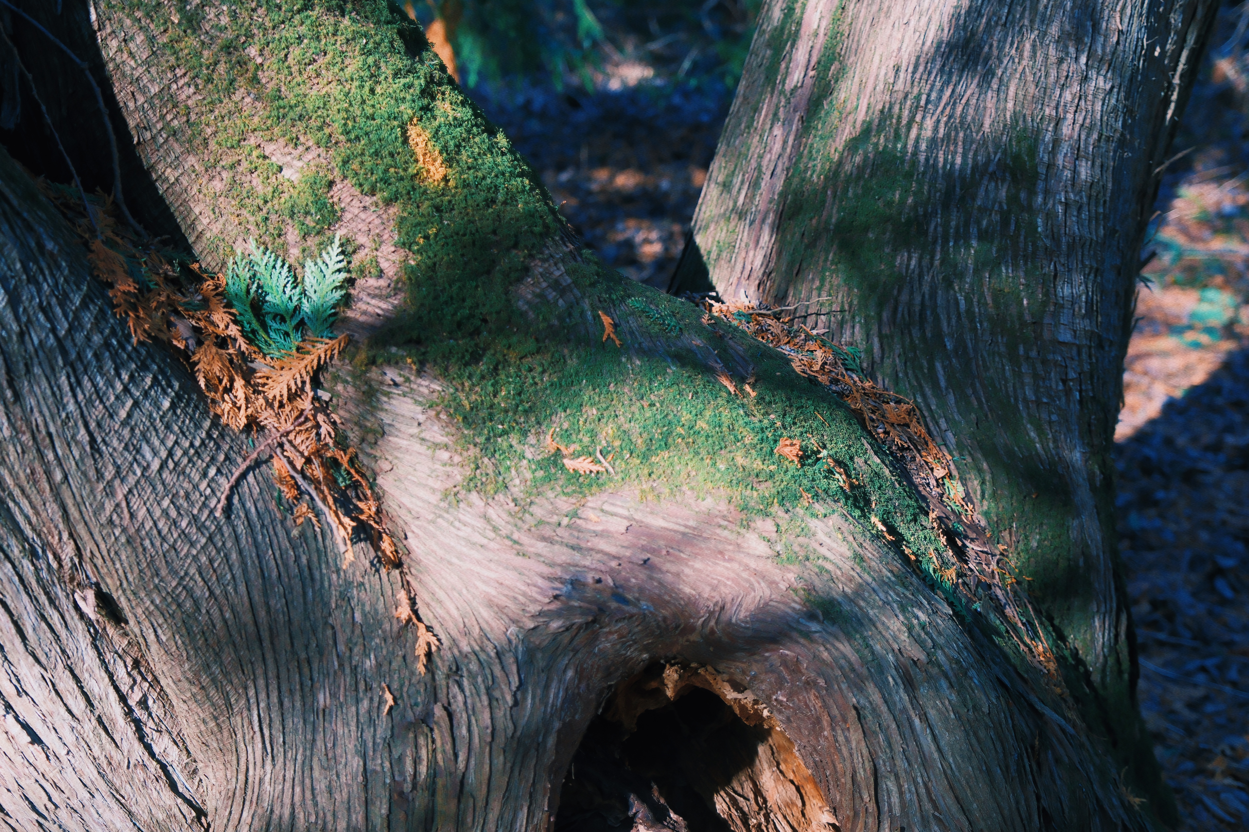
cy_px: 416
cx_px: 624
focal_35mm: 47
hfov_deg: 41.9
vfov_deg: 28.6
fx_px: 1631
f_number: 2.8
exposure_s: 1/250
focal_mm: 31.1
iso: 500
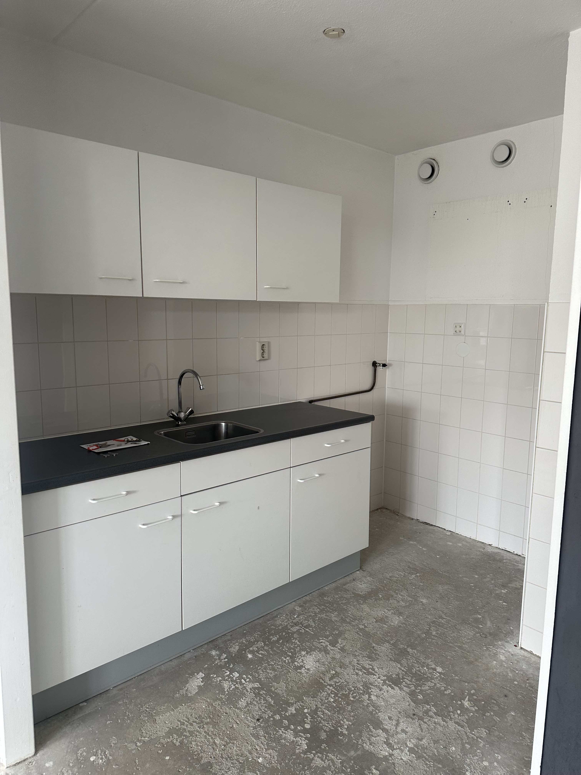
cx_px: 290
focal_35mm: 24
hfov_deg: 56.8
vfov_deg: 71.6
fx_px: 537
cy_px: 388
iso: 125
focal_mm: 6.86
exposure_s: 1/121
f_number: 1.78
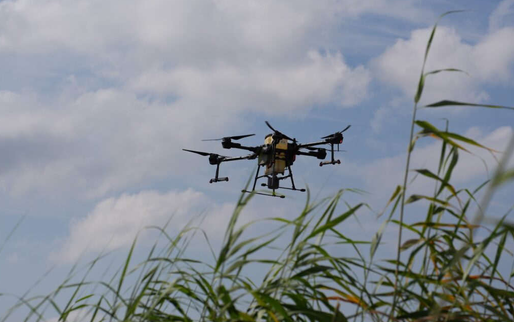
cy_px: 153
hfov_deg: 18.0
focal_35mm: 116
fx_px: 1618
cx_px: 256
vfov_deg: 11.3
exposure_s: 1/2000
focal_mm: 75
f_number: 5.6
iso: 100
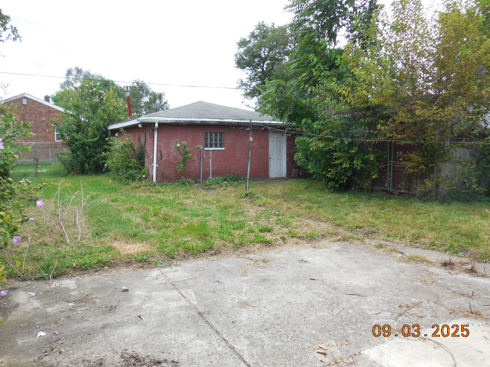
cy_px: 184
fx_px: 368
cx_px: 245
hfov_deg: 67.3
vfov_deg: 53.1
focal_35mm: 26
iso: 125
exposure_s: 1/320
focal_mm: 4.6
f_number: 3.5
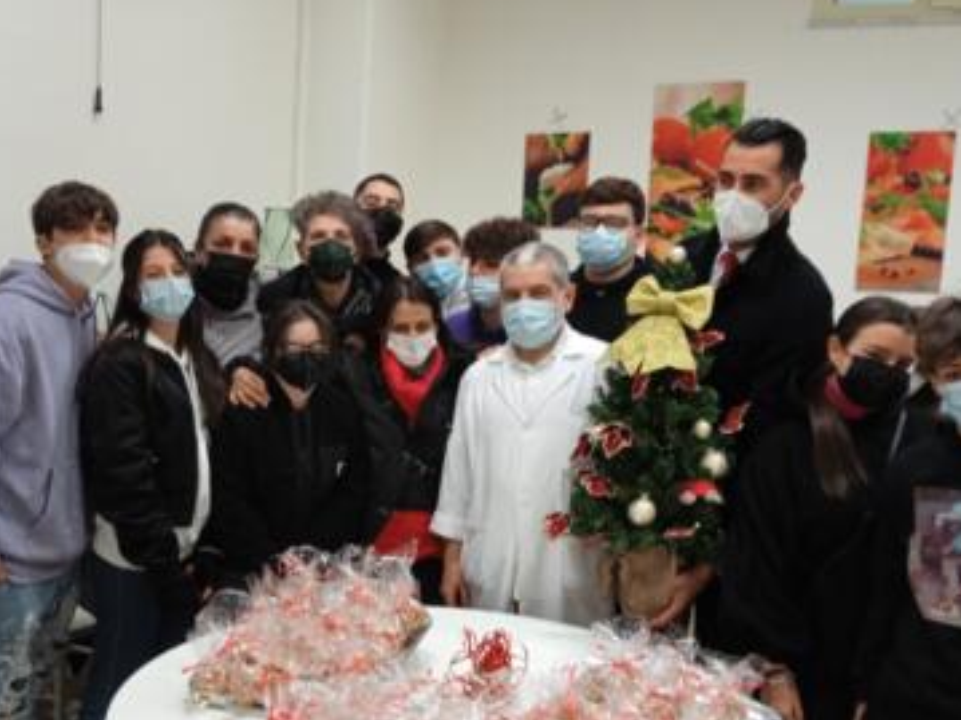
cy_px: 414
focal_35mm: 39
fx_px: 1082
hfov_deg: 47.8
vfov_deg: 36.7
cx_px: 423
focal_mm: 3.43
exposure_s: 1/20
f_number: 2.2
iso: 372
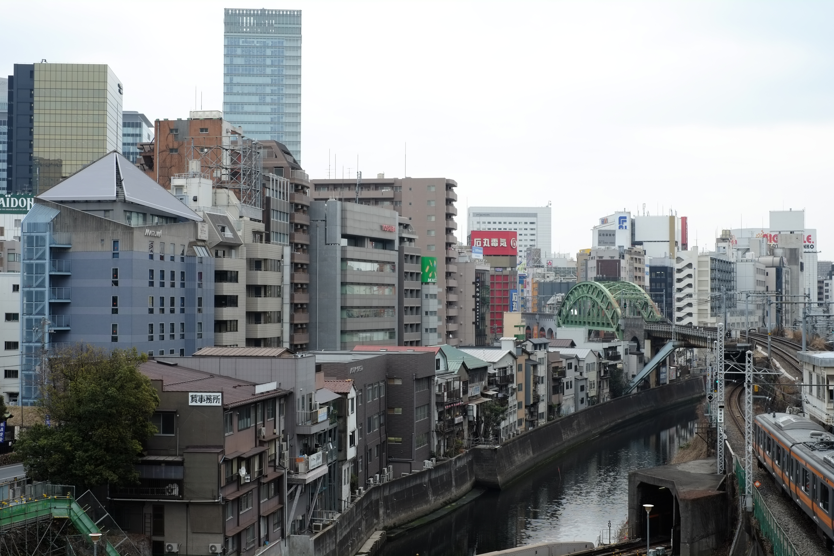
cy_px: 278
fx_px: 1228
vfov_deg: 25.5
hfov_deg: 37.5
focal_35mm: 53
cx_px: 417
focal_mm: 35
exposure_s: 1/50
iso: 200
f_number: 8
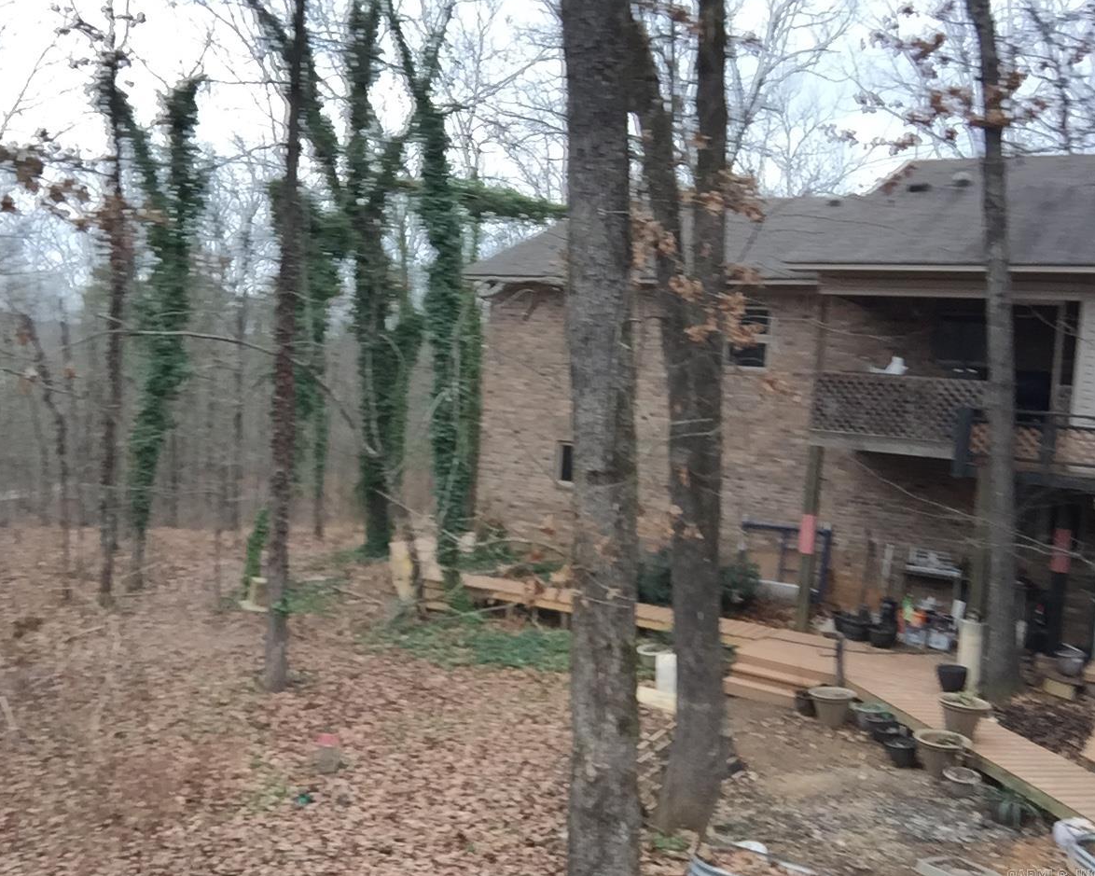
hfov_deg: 54.2
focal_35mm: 33
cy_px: 439
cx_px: 504
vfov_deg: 44.5
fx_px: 1069
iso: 40
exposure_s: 1/120
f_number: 2.2
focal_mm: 2.65
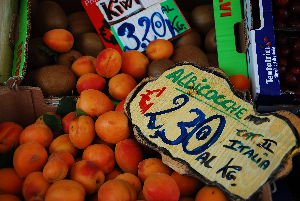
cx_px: 150
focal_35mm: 63
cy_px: 100
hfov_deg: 31.9
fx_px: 526
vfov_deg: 21.6
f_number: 4.8
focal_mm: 42
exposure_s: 1/60
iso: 100
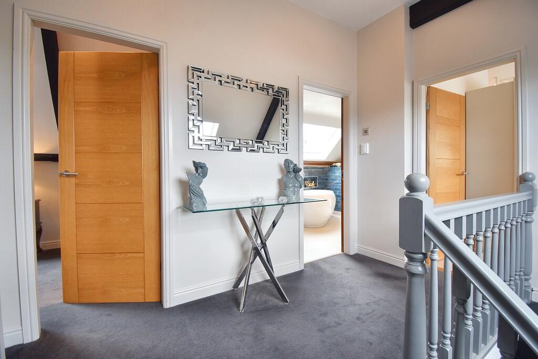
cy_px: 180
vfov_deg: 77.3
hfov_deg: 100.4
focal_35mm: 15
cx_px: 269
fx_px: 224
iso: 100
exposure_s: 1/25
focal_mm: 10
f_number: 4.5
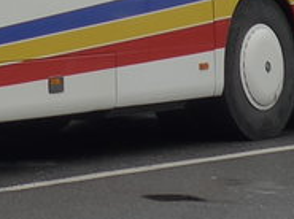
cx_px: -373
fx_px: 2424
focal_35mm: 286
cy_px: -313
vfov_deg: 5.0
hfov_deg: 6.6
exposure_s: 1/640
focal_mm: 9
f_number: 3.5
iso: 160
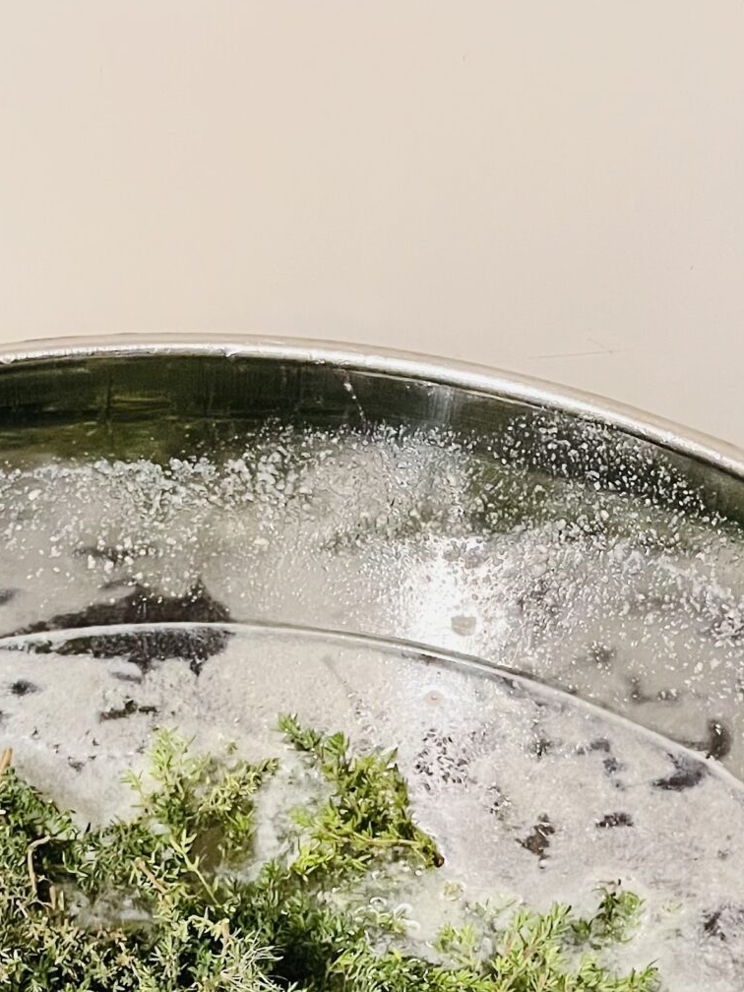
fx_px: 1891
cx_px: 184
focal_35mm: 66
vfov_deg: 26.4
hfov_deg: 22.0
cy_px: 1169
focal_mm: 4.2
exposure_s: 1/30
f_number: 1.6
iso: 640
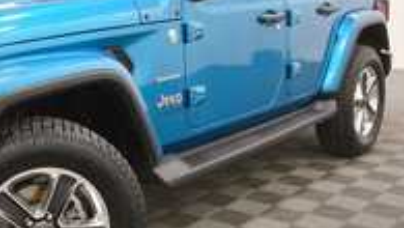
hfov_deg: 34.9
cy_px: 90
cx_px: 81
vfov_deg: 20.7
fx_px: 622
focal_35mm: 58
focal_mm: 18
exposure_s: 1/125
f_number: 5.3
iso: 1100
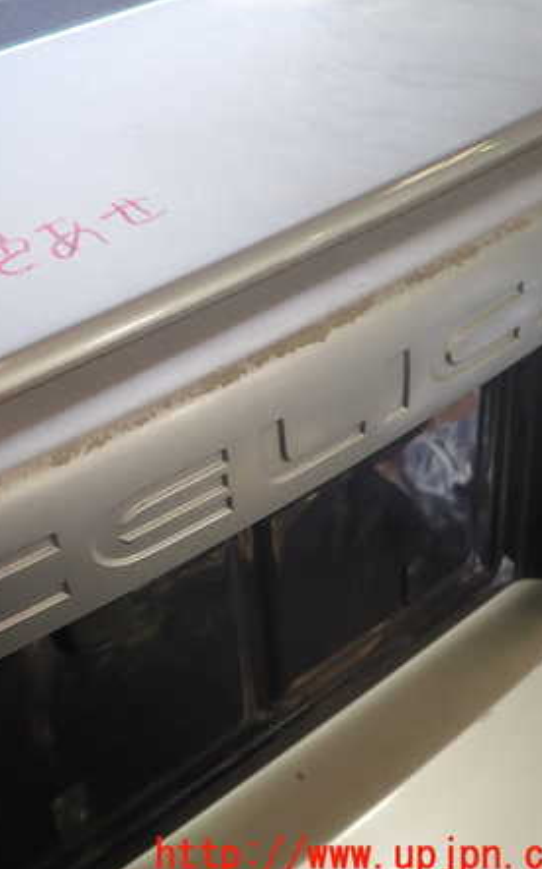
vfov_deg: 54.0
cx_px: 10
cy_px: 438
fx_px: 851
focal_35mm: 36
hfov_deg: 32.7
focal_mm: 4.5
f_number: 2
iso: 200
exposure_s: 1/60
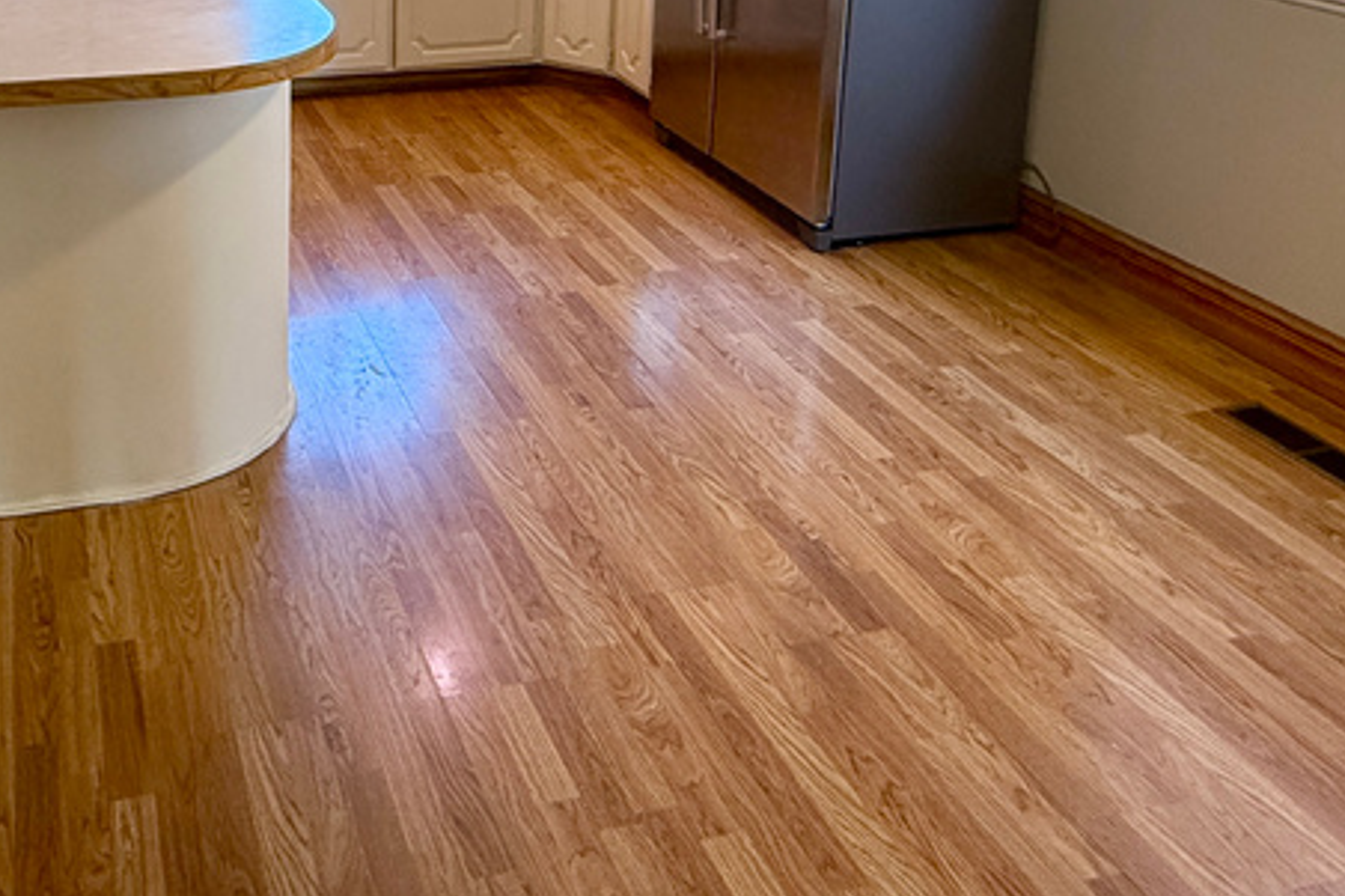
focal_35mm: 33
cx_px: 268
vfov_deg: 34.3
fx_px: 1232
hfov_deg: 53.4
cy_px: -101
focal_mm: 2.22
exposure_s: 1/120
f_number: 2.2
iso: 320
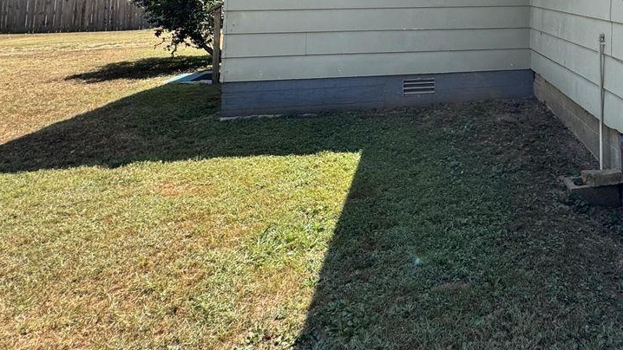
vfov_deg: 34.2
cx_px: 527
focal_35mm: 29
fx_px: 479
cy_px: -44
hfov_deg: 59.0
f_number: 2.2
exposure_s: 1/470
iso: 40
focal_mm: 2.22
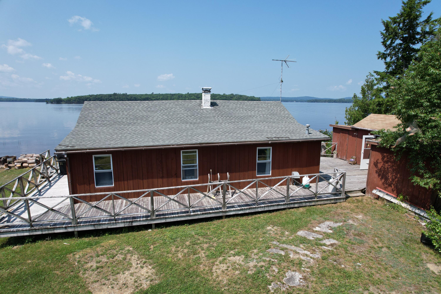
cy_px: 147
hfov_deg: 78.6
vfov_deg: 57.2
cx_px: 220
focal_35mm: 22
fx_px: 269
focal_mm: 8.38
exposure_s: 1/1600
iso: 100
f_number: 2.8
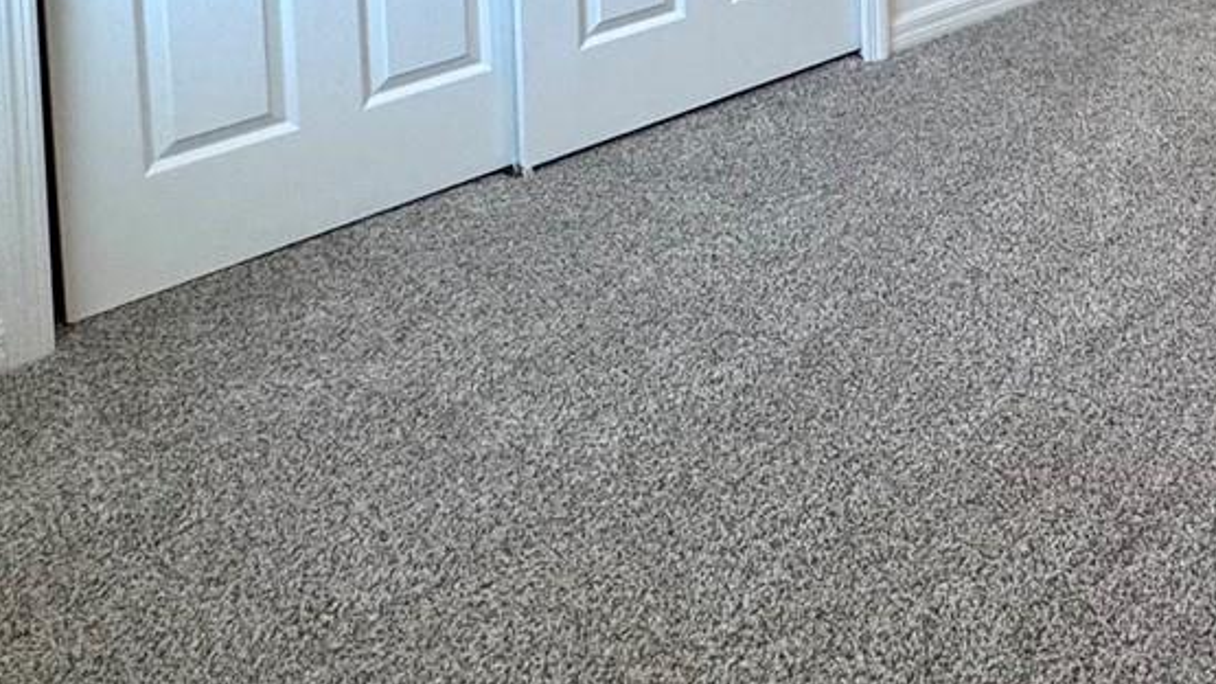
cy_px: -449
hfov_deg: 40.1
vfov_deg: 21.0
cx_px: 1247
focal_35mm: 44
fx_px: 1419
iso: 160
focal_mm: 2.22
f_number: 2.2
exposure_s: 1/120
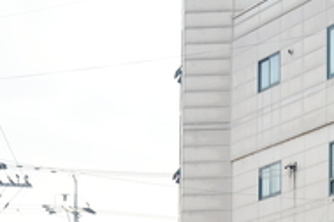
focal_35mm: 129
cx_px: 479
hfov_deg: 14.9
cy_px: 329
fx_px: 1195
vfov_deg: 10.3
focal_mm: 35
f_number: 4
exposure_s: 1/125
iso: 400
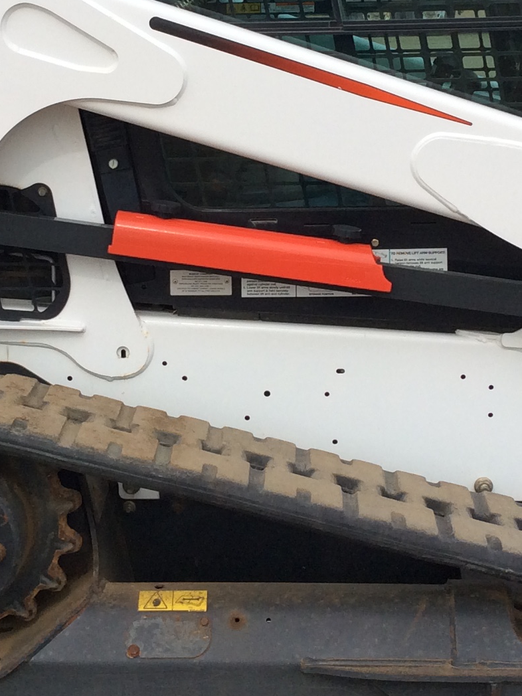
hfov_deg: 18.6
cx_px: 205
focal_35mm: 79
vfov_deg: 24.6
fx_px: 1588
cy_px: 219
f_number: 2.4
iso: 32
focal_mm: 3.3
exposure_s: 1/1079
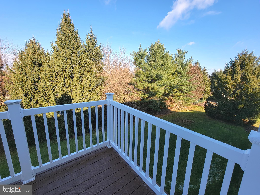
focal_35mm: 13
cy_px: 98
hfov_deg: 106.2
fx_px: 98
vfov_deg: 89.9
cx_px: 130
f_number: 2.2
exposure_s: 1/636
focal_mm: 2.2
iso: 50
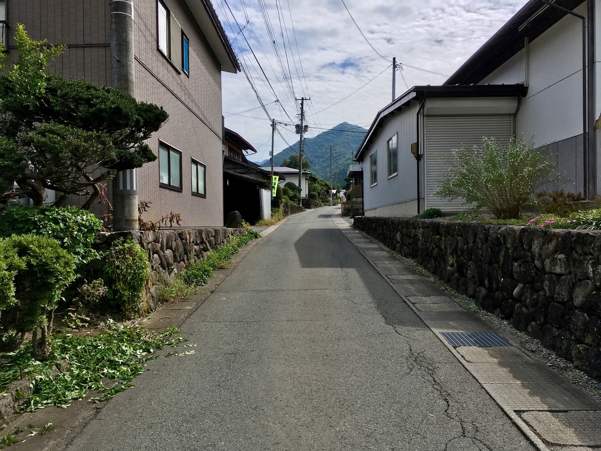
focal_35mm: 29
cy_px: 226
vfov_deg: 48.2
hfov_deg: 61.7
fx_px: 503
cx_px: 300
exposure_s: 1/1923
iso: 25
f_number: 2.2
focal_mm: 4.15
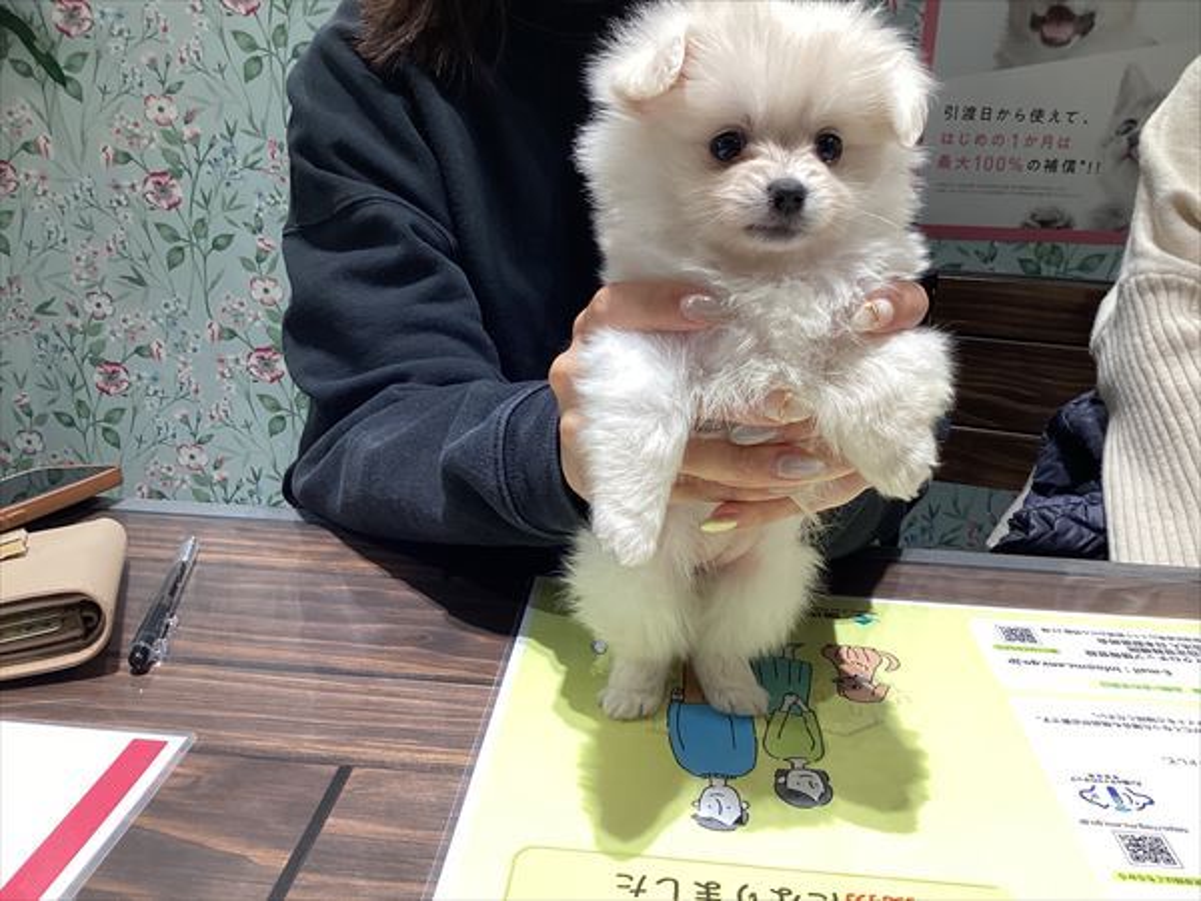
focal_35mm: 31
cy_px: 450
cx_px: 600
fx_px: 1076
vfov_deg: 45.4
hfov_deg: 58.4
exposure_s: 1/60
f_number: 2.4
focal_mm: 3.3
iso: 80
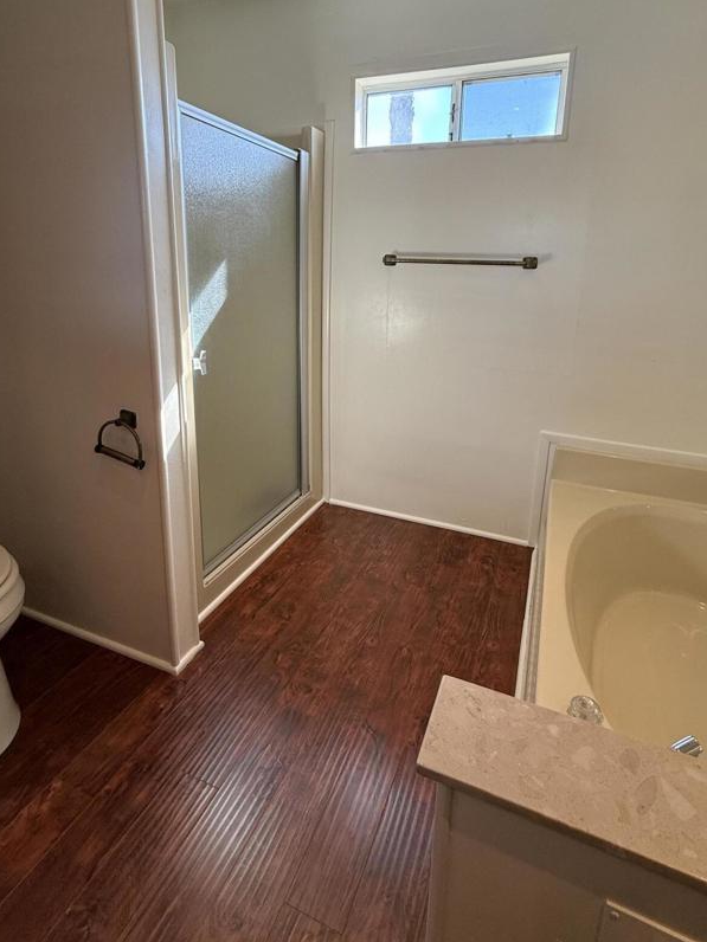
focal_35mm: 18
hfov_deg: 71.6
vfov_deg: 86.6
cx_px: 367
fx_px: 490
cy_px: 375
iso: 100
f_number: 2.2
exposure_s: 1/120
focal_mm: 2.22
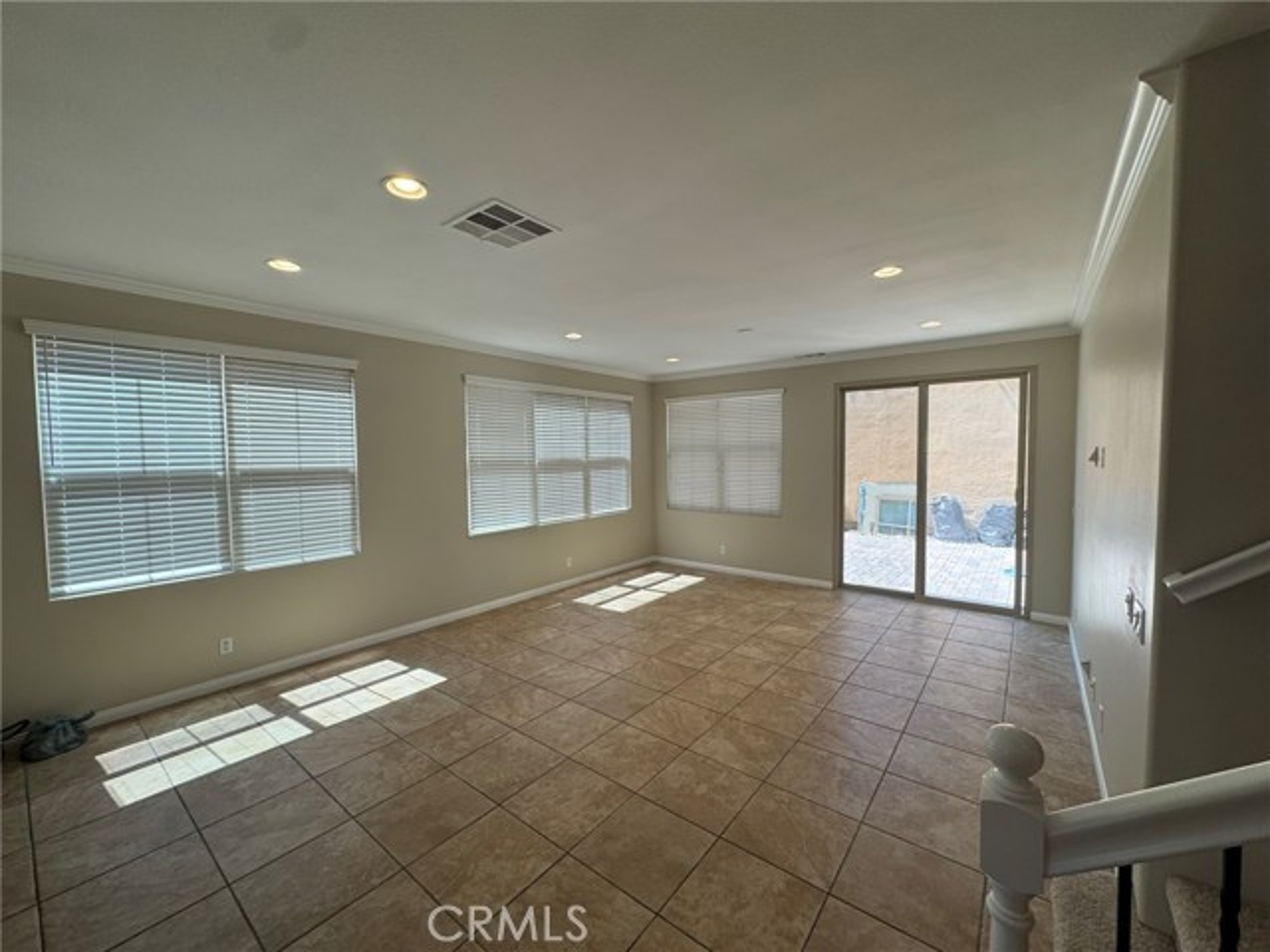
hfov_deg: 102.1
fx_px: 514
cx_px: 635
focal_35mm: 14
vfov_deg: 85.7
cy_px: 476
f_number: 2.2
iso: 40
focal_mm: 2.22
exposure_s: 1/167
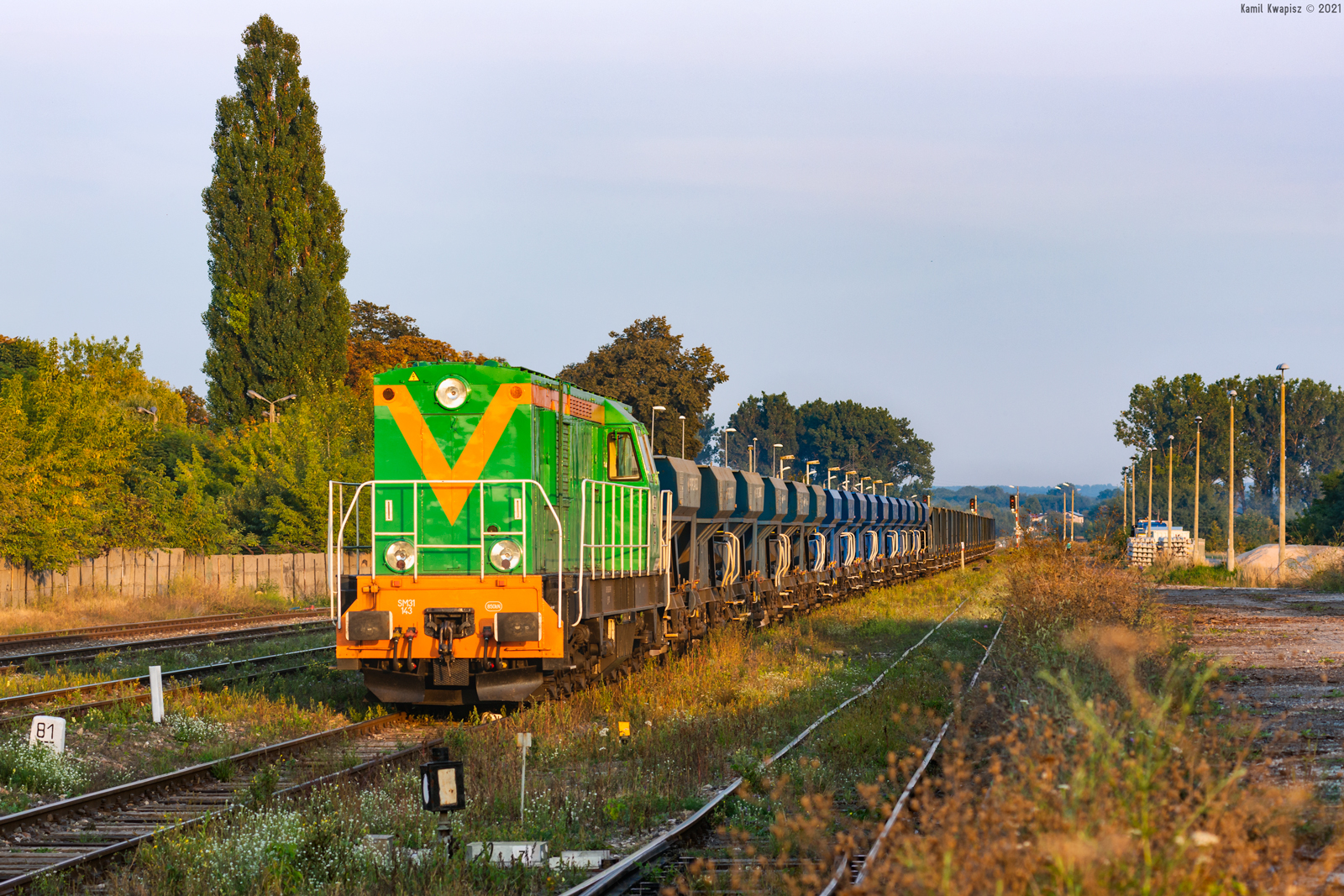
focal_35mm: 120
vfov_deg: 11.4
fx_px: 4480
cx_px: 672
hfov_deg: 17.1
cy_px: 448
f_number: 7.1
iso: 200
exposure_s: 1/160
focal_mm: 80
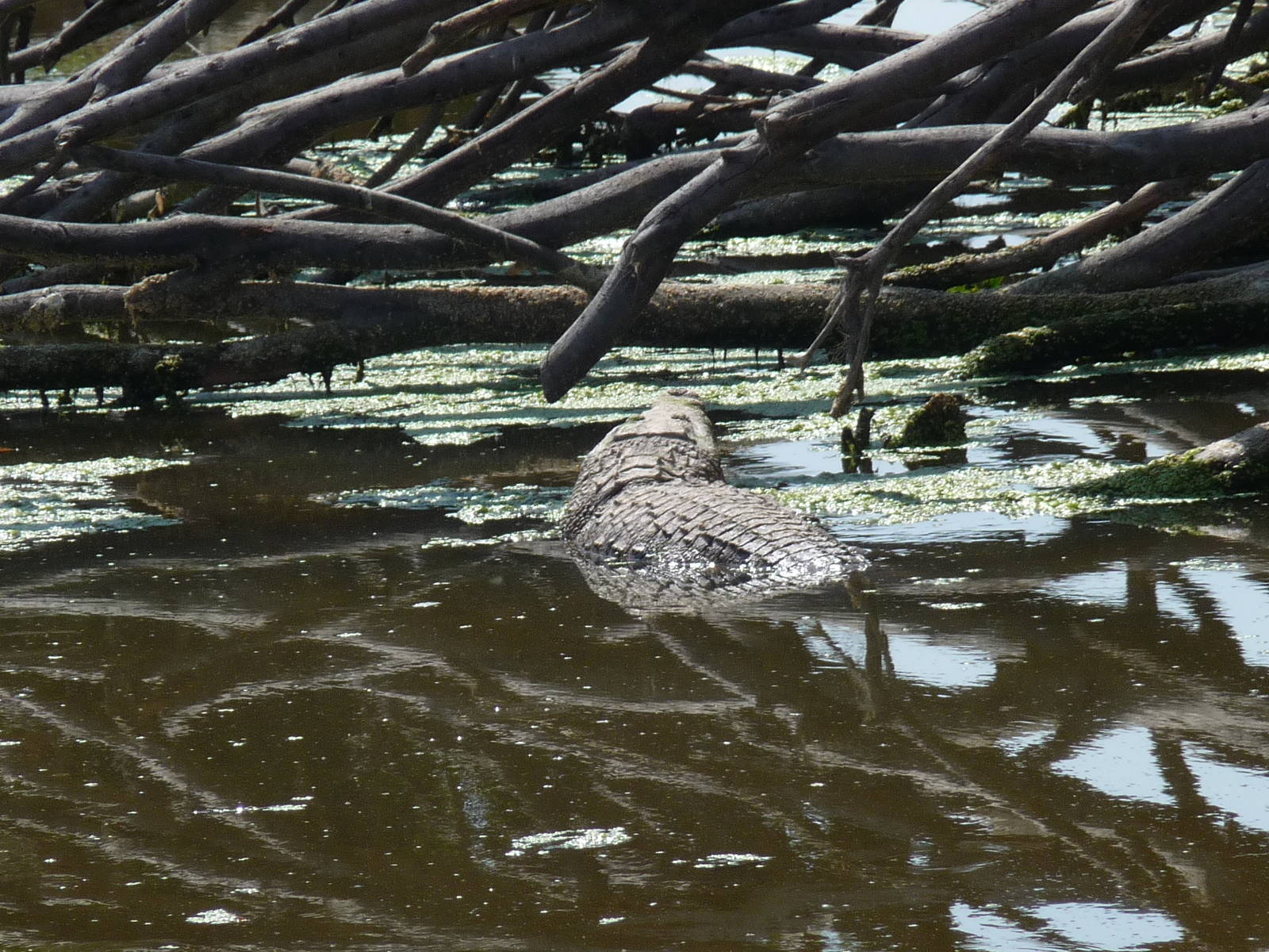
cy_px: 476
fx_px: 17303
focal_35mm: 472
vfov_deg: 3.2
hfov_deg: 4.2
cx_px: 634
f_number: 4.9
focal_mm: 47
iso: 100
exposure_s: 1/640
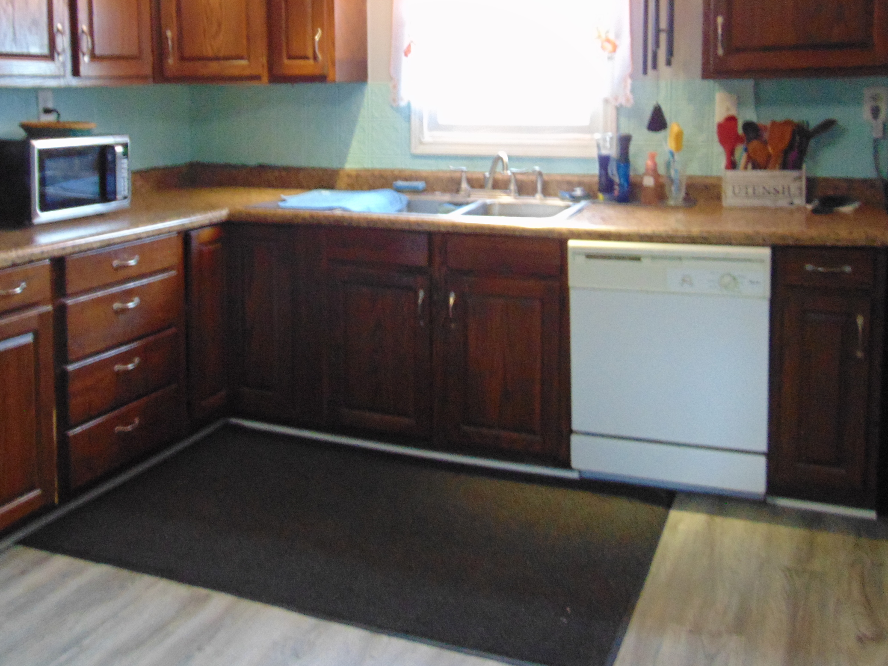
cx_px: 413
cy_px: 191
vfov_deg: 38.0
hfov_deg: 50.1
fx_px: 949
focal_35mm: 37
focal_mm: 4.5
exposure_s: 1/20
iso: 400
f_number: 3
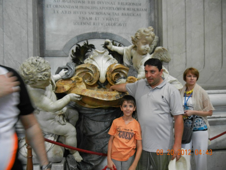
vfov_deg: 46.8
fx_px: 196
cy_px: 85
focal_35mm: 30
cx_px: 113
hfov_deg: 60.0
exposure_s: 1/5.1
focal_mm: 5.4
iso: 200
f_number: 3.5
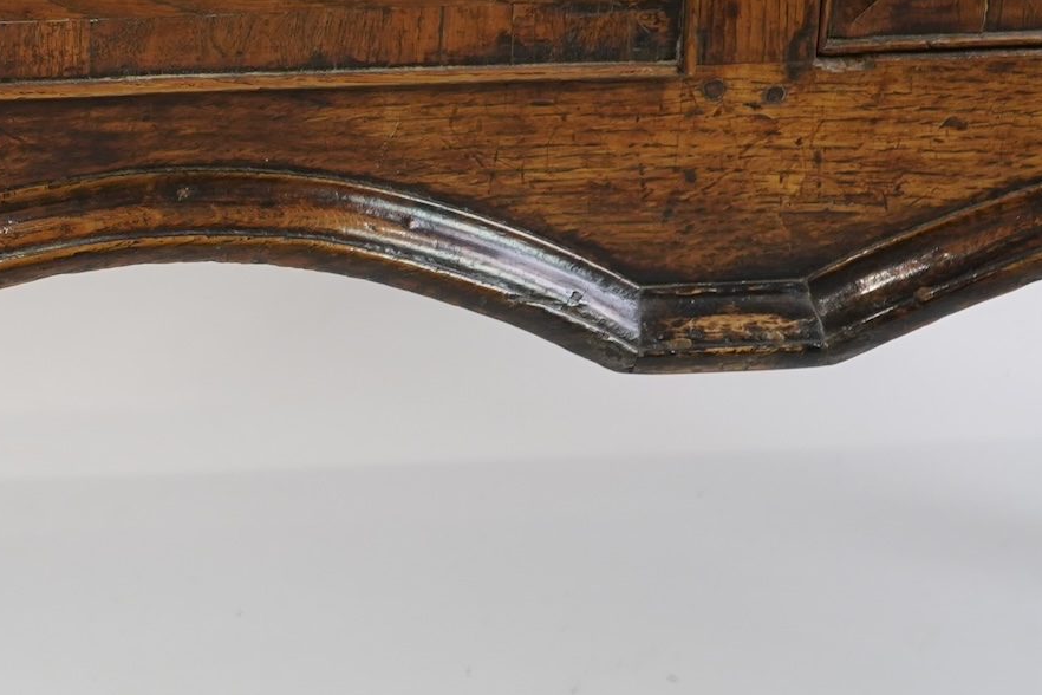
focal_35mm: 153
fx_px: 4428
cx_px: -473
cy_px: 368
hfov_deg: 12.8
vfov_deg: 9.0
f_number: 4.5
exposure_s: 1/100
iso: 640
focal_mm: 45
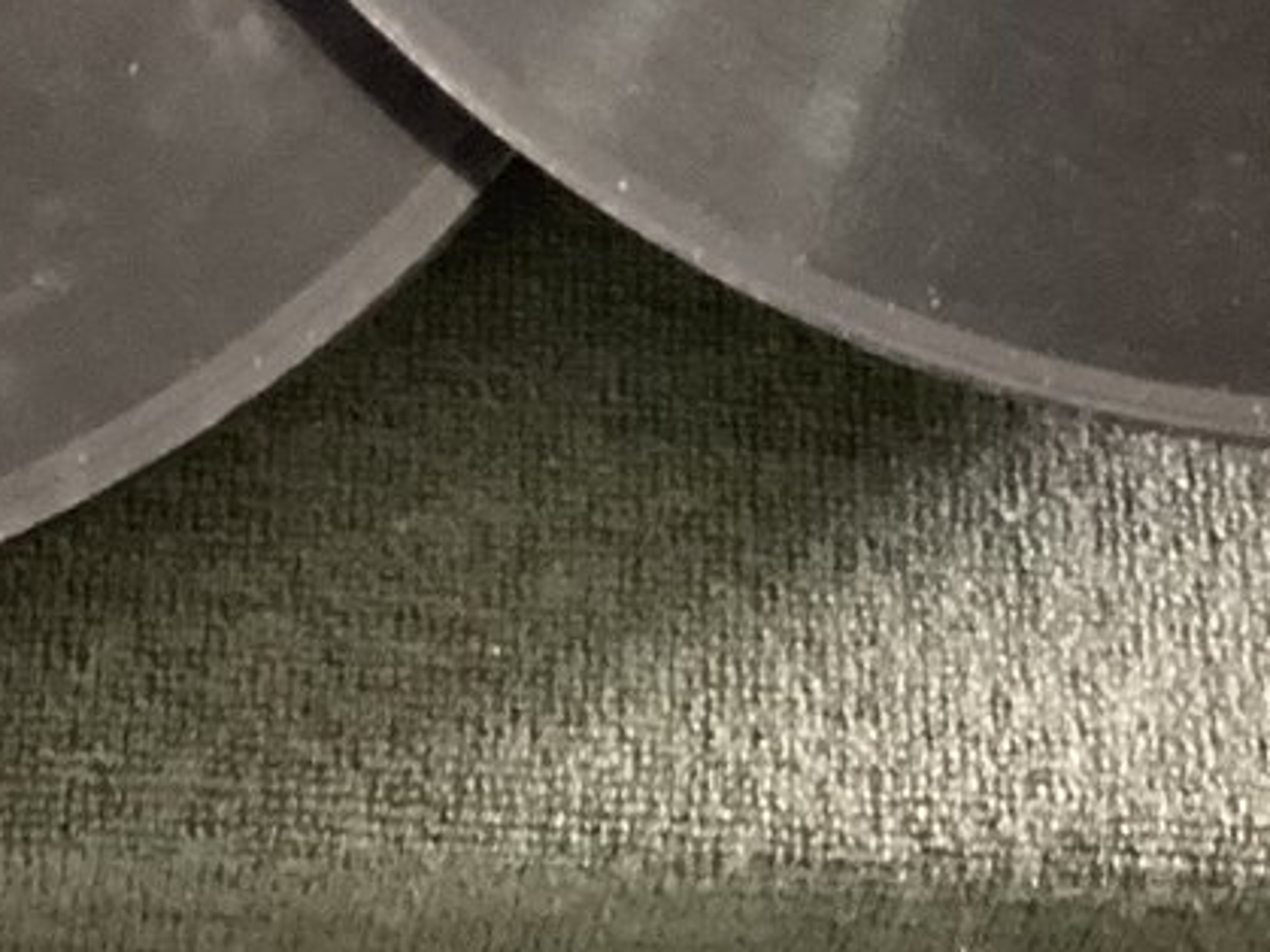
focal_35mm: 112
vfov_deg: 12.2
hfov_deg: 17.6
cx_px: 723
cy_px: -693
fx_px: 4108
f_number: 2.4
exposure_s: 1/30
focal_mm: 3.3
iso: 320
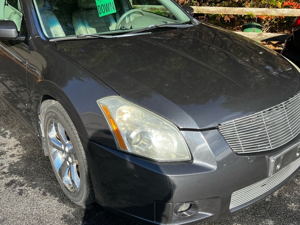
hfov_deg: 51.4
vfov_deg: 39.6
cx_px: 149
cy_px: 96
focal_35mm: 36
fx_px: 312
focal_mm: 5.7
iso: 50
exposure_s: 1/1124
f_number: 1.5
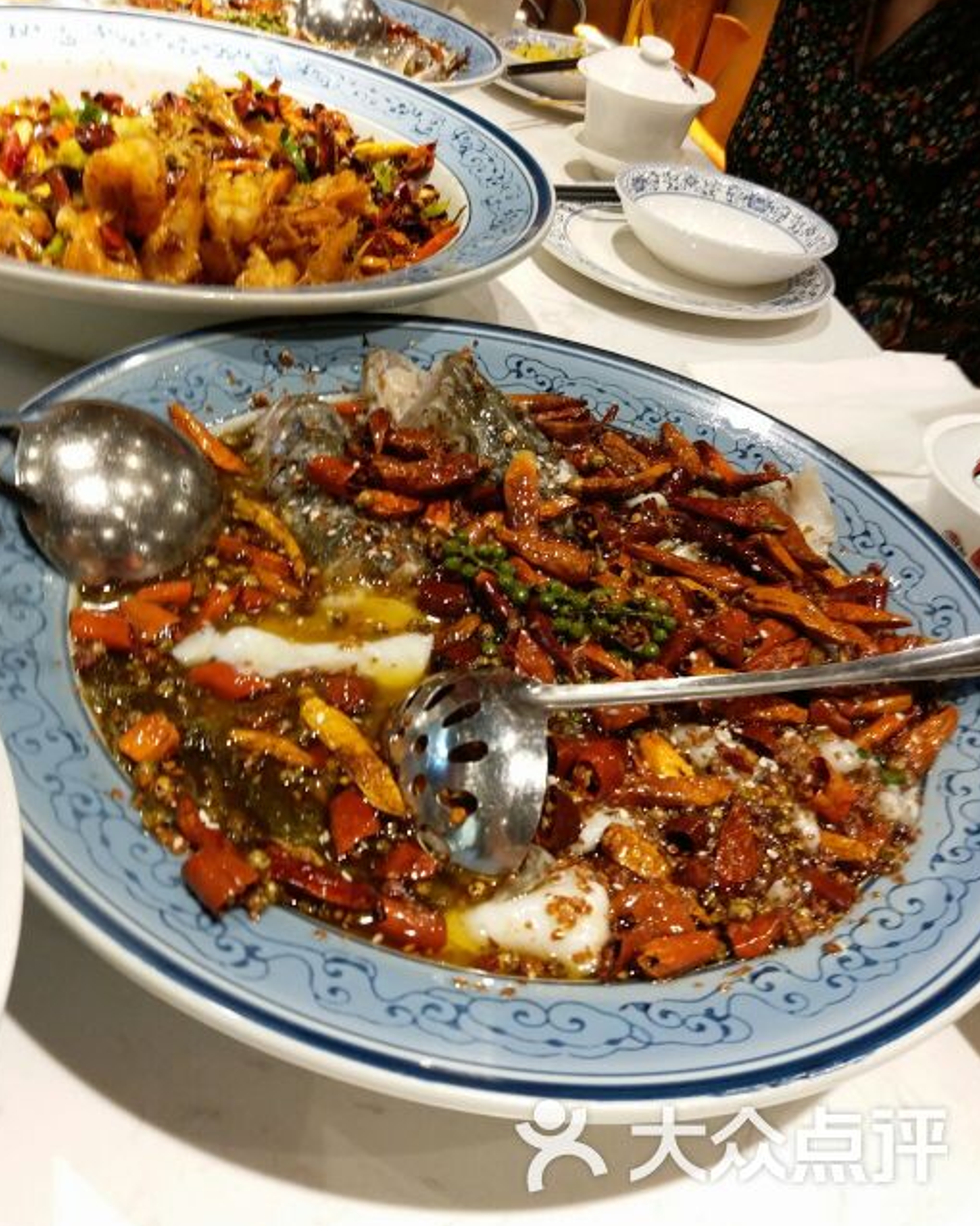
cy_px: 573
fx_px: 1088
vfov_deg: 58.7
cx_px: 493
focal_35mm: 30
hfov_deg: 48.5
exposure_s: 1/33
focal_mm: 3.7
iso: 125
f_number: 1.9
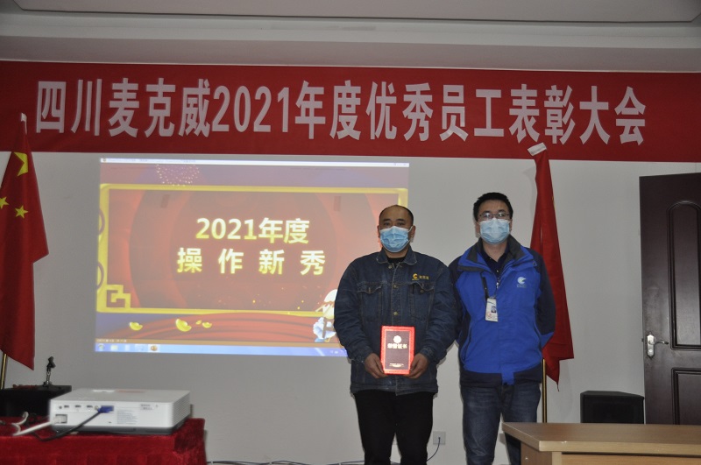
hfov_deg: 51.3
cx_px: 350
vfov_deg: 35.4
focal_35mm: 38
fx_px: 729
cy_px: 232
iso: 800
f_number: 4
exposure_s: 1/60
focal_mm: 25
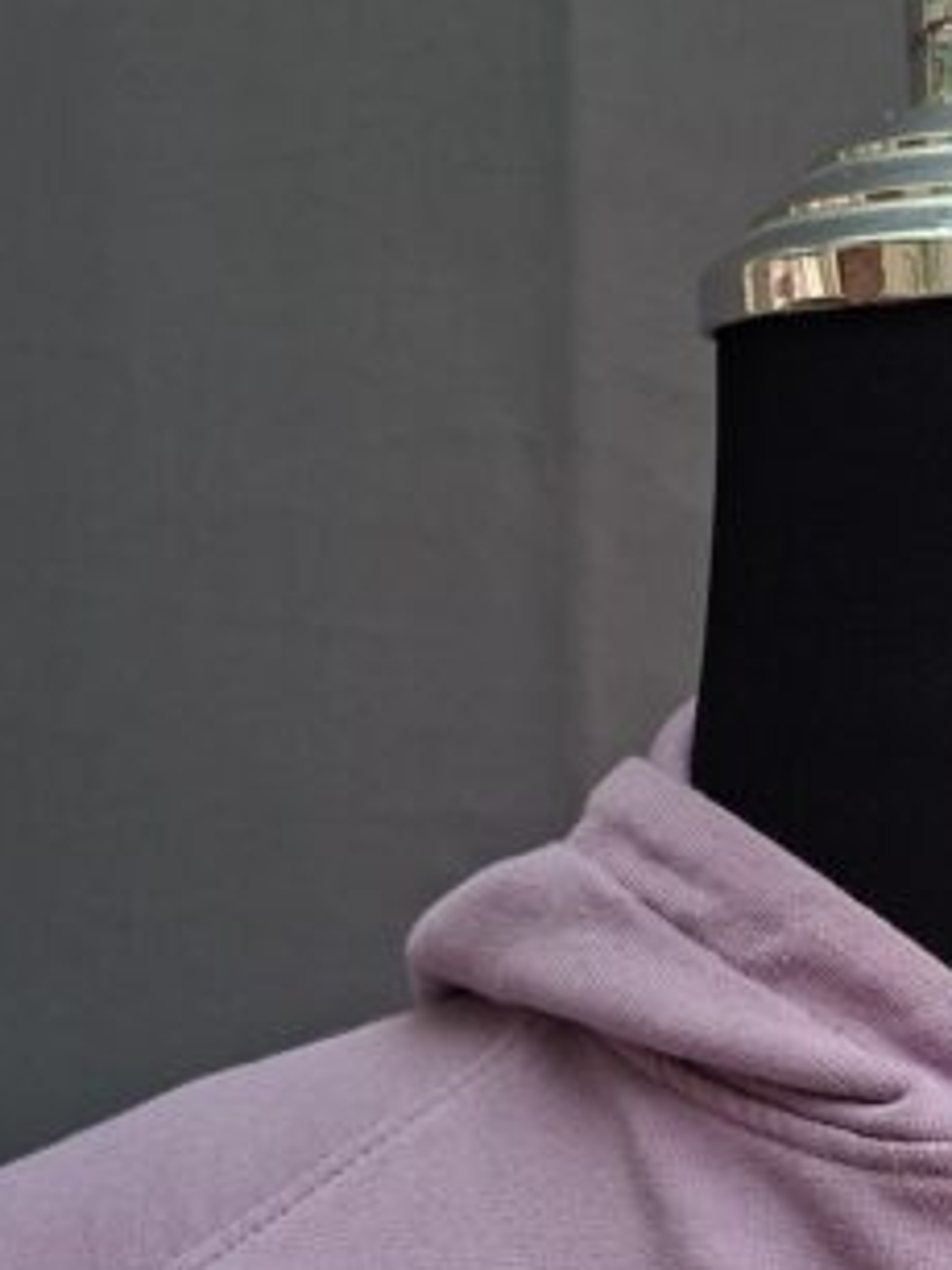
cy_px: 923
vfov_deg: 31.7
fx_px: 2202
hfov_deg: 22.2
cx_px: 1192
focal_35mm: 60
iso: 50
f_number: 1.8
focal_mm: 5.54
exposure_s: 1/50
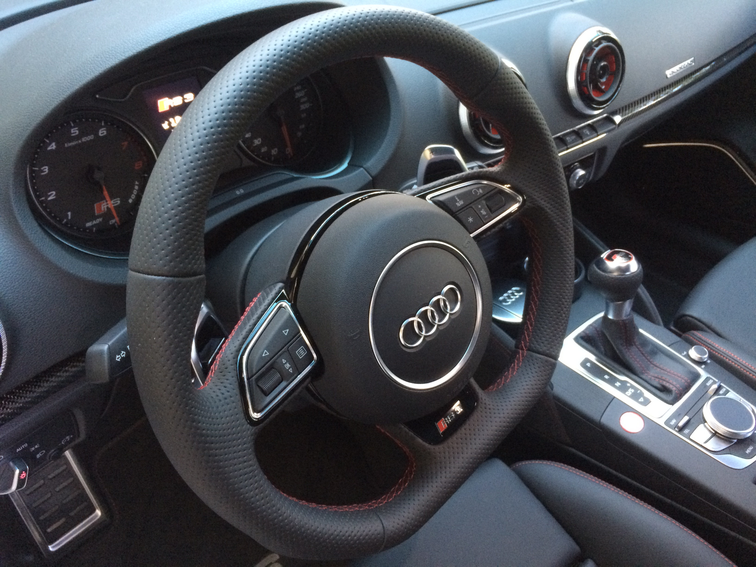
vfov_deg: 48.2
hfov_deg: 61.7
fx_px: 633
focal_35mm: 29
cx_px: 378
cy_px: 284
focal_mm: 4.15
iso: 320
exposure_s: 1/17
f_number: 2.2
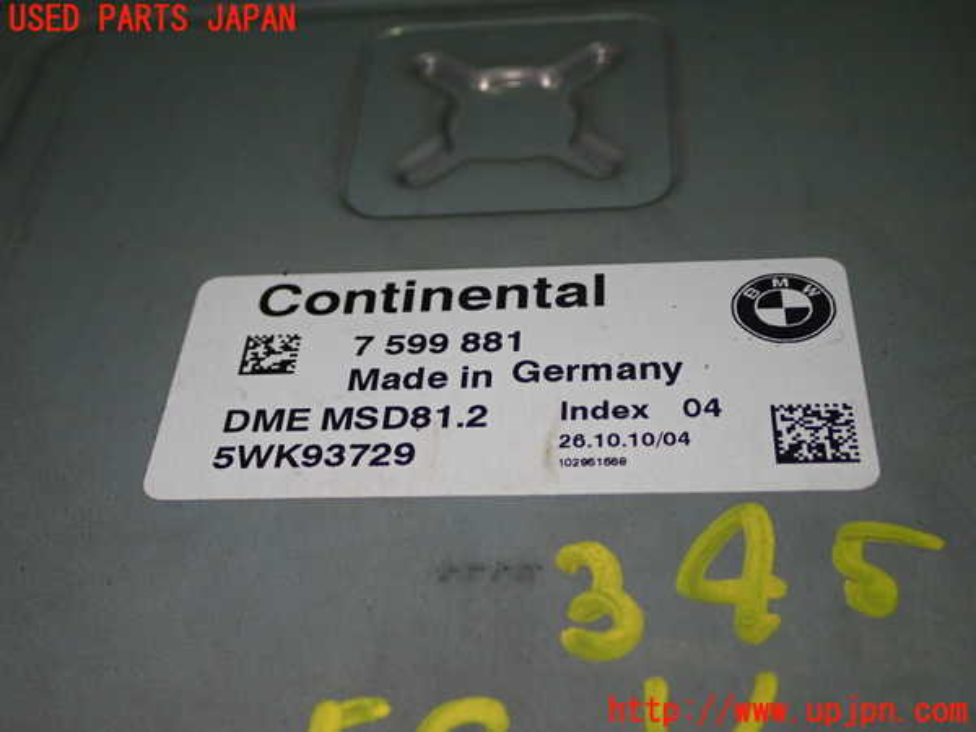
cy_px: 366
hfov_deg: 38.2
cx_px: 488
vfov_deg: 29.1
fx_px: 1410
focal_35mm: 50
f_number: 3.2
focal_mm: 9.01
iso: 200
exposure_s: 1/50
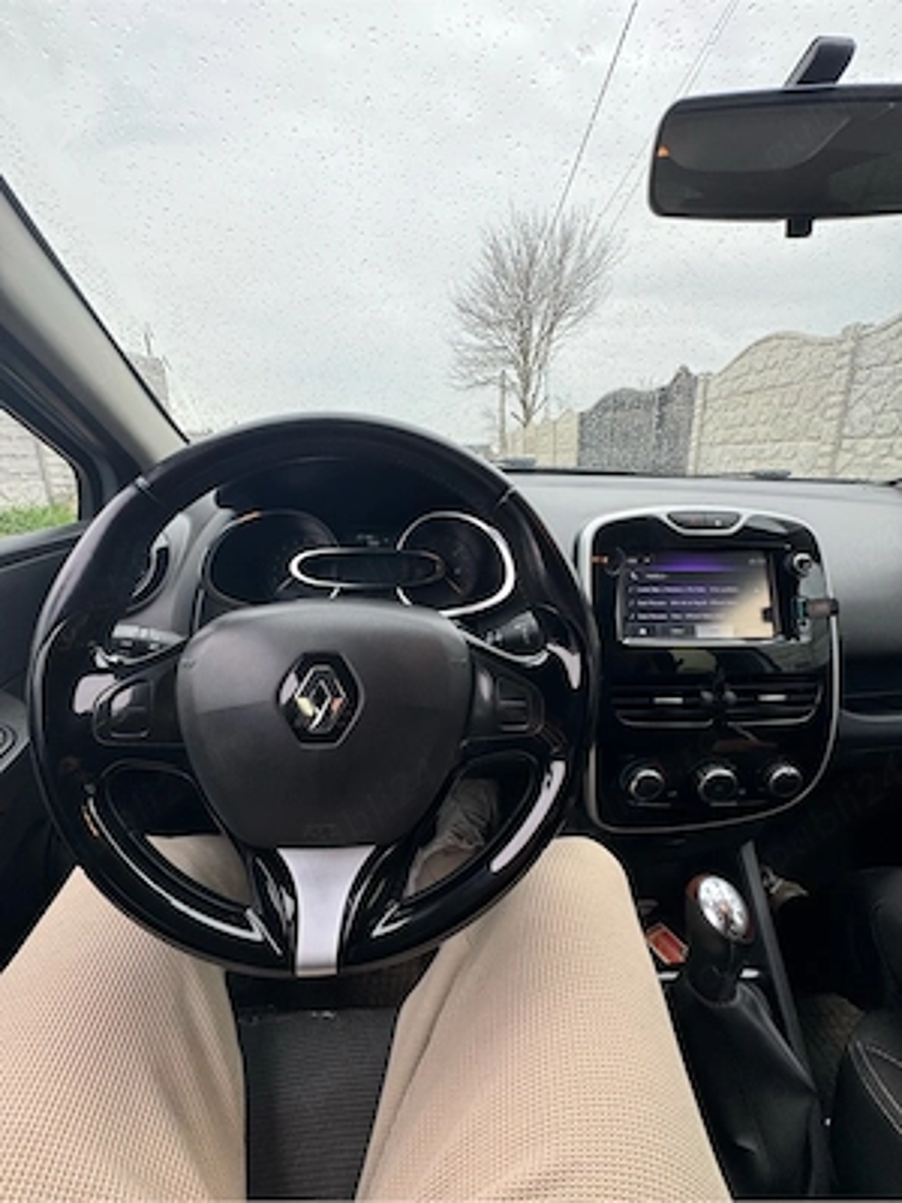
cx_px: 451
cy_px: 602
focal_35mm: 14
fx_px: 486
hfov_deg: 85.7
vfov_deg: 102.1
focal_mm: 2.22
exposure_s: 1/99
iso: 80
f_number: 2.2
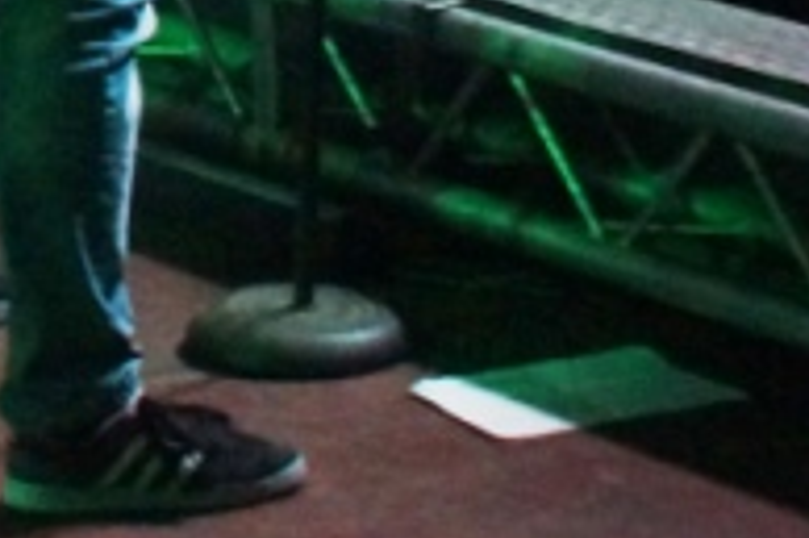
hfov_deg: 9.0
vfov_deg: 5.9
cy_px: -809
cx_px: -521
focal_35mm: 222
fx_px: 4984
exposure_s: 1/60
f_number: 3.5
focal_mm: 28
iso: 3200
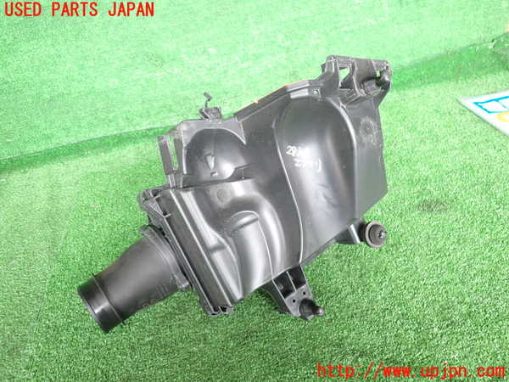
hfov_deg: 69.4
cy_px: 191
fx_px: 368
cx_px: 254
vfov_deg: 54.9
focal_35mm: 25
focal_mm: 4.5
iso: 200
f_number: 2
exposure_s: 1/60
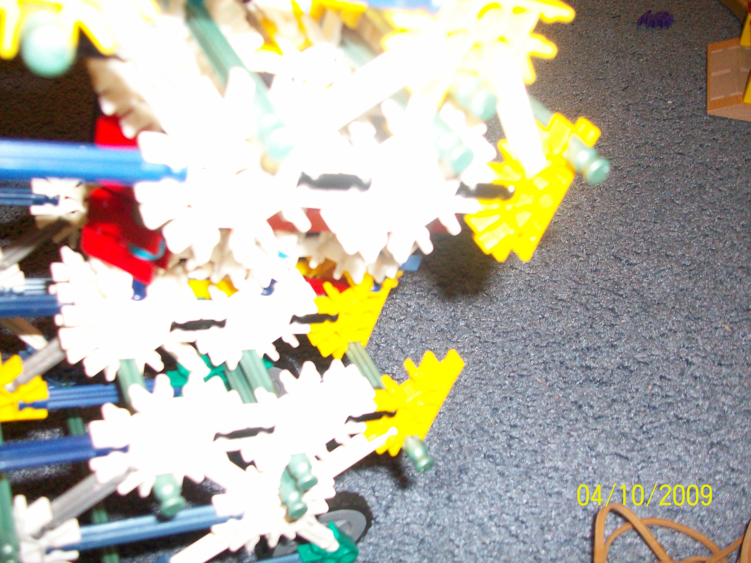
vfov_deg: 41.8
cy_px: 282
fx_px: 738
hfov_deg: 54.0
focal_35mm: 34
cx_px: 376
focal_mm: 5.7
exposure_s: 1/60
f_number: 2.8
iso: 160
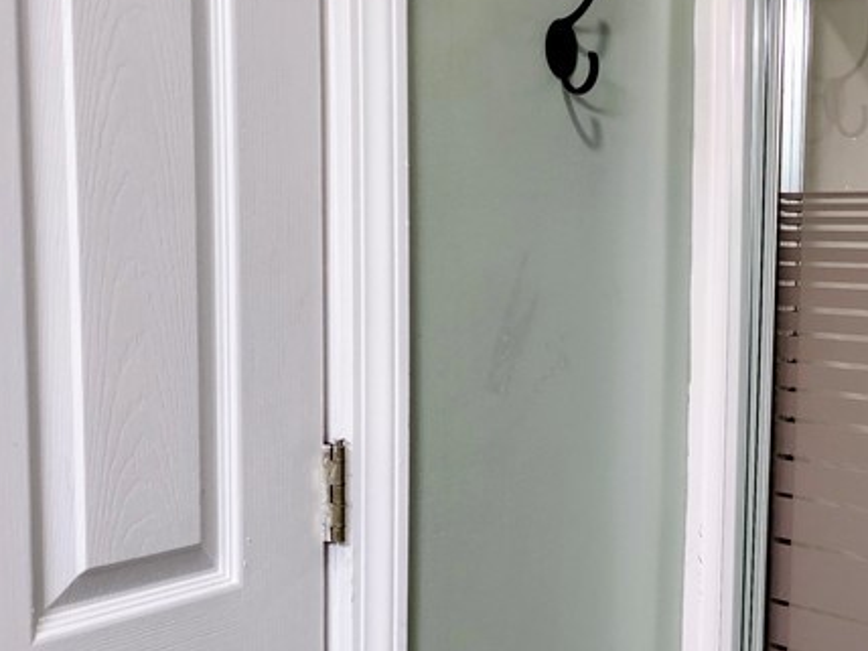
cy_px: 391
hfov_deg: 32.3
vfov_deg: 26.5
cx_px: 856
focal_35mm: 55
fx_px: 1379
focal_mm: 6.4
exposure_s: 1/120
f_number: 1.8
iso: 250
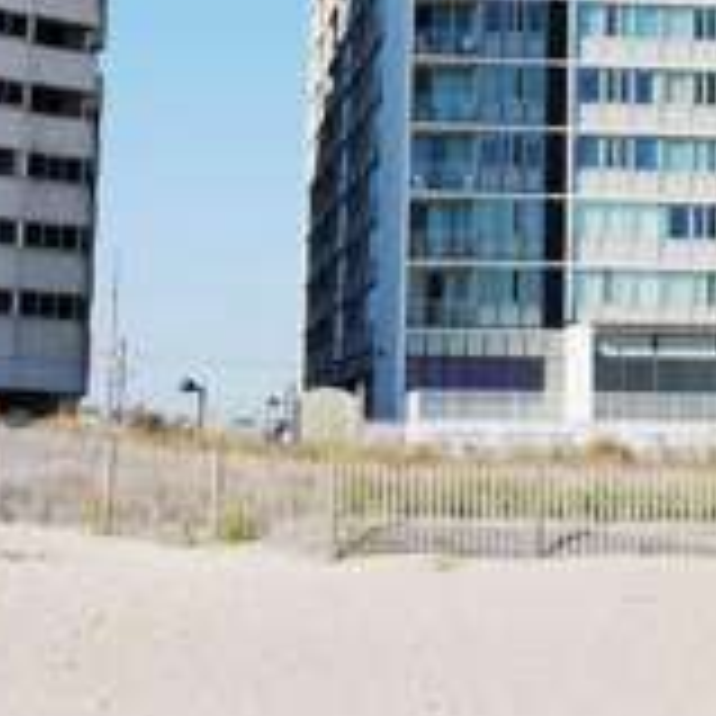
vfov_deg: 14.0
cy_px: -221
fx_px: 2793
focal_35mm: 119
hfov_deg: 14.5
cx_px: 637
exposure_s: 1/320
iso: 100
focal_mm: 29
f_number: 9
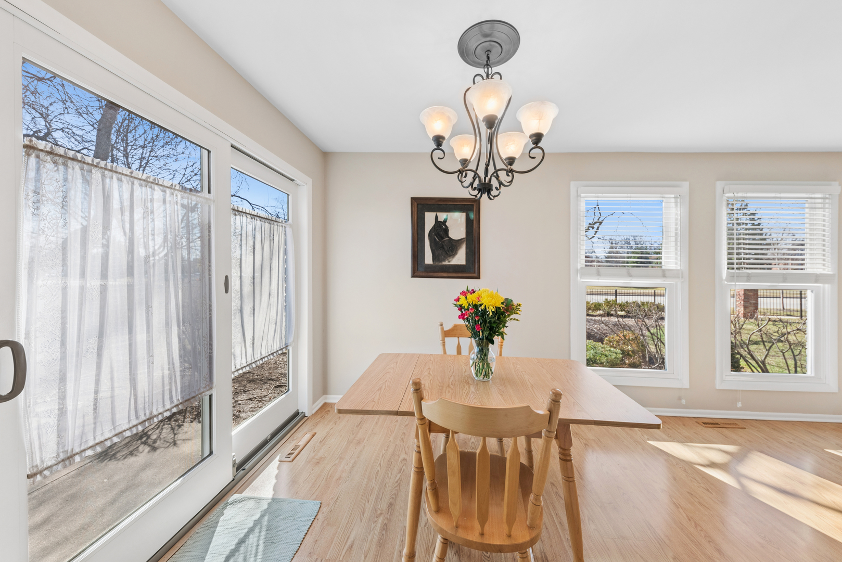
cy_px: 281
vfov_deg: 90.1
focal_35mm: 12
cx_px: 421
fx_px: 281
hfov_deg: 112.6
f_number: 9
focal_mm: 12
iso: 320
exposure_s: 1/80
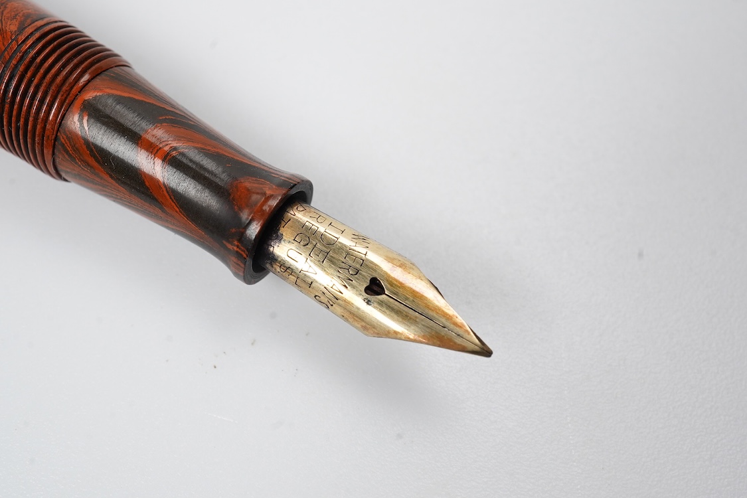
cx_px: 374
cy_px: 249
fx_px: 934
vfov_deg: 29.9
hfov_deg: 43.6
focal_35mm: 45
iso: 640
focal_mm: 30
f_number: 22
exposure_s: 1/100
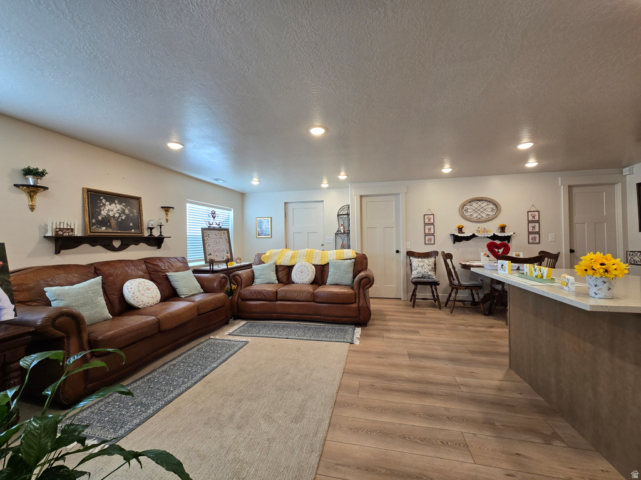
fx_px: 241
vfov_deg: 89.9
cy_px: 240
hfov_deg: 106.2
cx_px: 320
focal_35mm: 13
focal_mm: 2.2
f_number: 2.2
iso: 64
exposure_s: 1/60
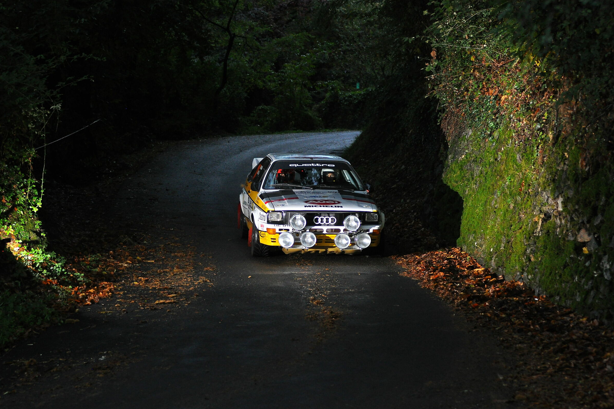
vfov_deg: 12.9
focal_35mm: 106
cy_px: 205
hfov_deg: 19.3
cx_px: 305
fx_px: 1808
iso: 800
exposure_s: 1/200
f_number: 2.8
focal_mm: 70
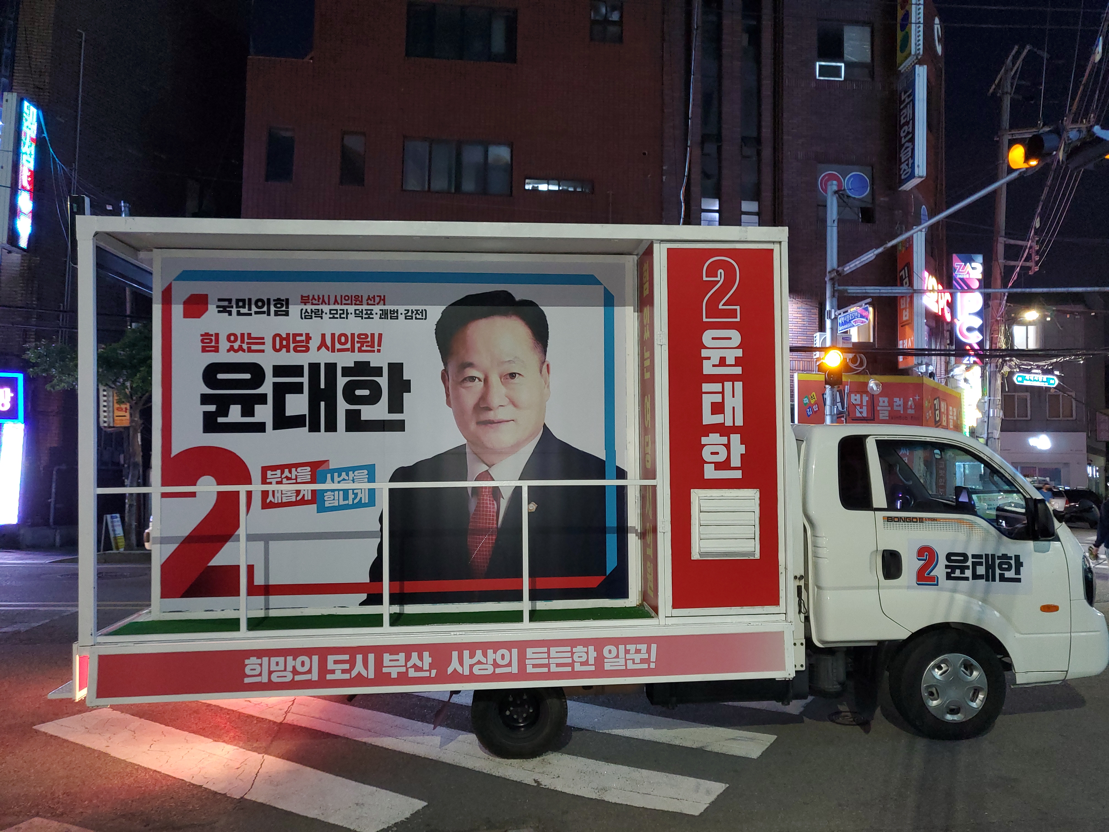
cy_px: 416
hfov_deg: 67.3
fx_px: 833
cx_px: 554
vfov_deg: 53.1
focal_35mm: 26
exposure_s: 1/10
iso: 160
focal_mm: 4.25
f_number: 1.8
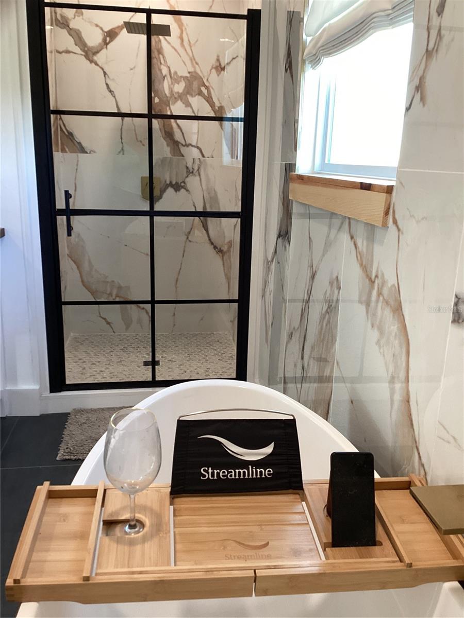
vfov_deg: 58.4
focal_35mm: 31
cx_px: 232
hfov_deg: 45.4
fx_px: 554
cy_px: 309
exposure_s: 1/60
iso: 125
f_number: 2.4
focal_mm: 3.3
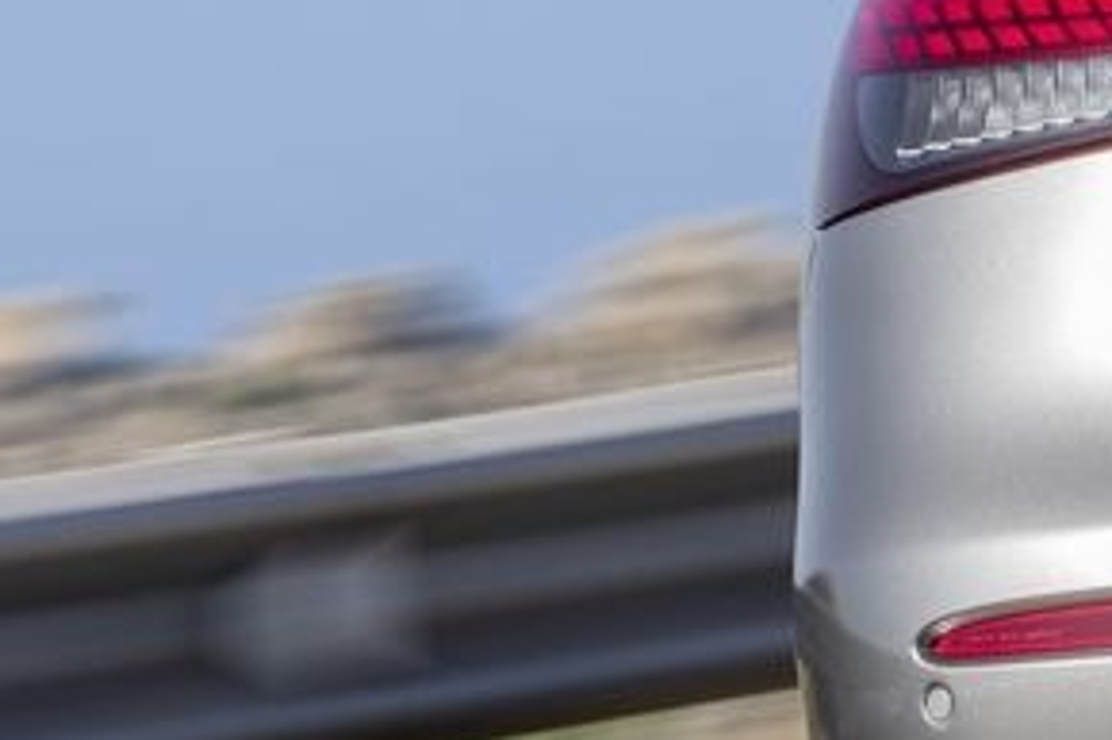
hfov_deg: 1.9
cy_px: 261
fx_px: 32722
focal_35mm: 1060
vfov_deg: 1.3
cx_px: 3252
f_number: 16
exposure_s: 1/25
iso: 31
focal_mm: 160
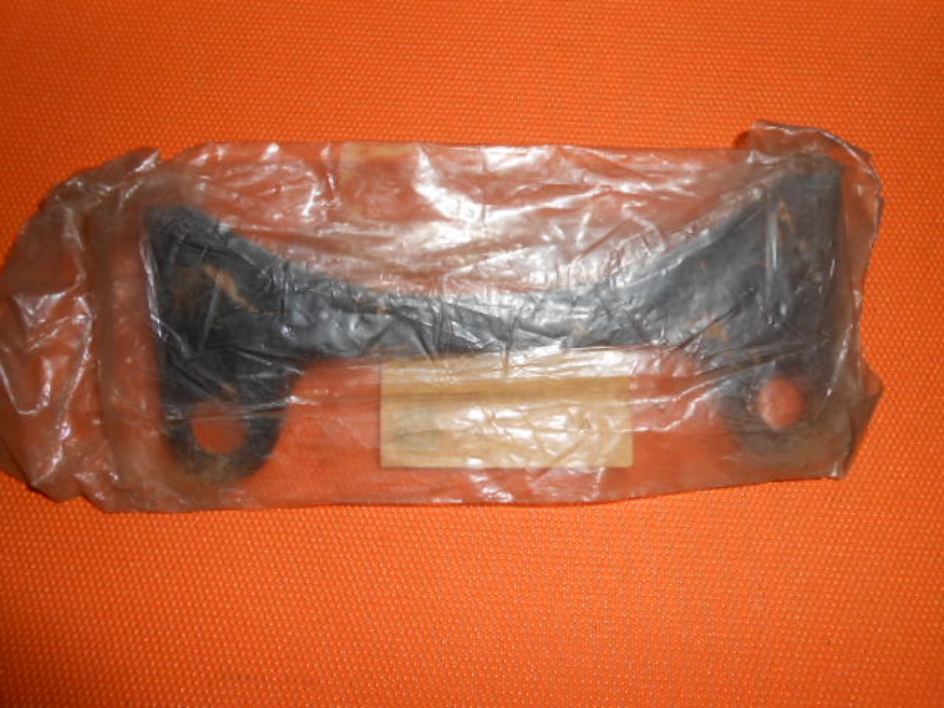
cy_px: 354
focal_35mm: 26
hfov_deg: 67.3
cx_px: 472
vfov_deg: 53.1
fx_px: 709
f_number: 11.5
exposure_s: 1/25
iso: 80
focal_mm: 4.6
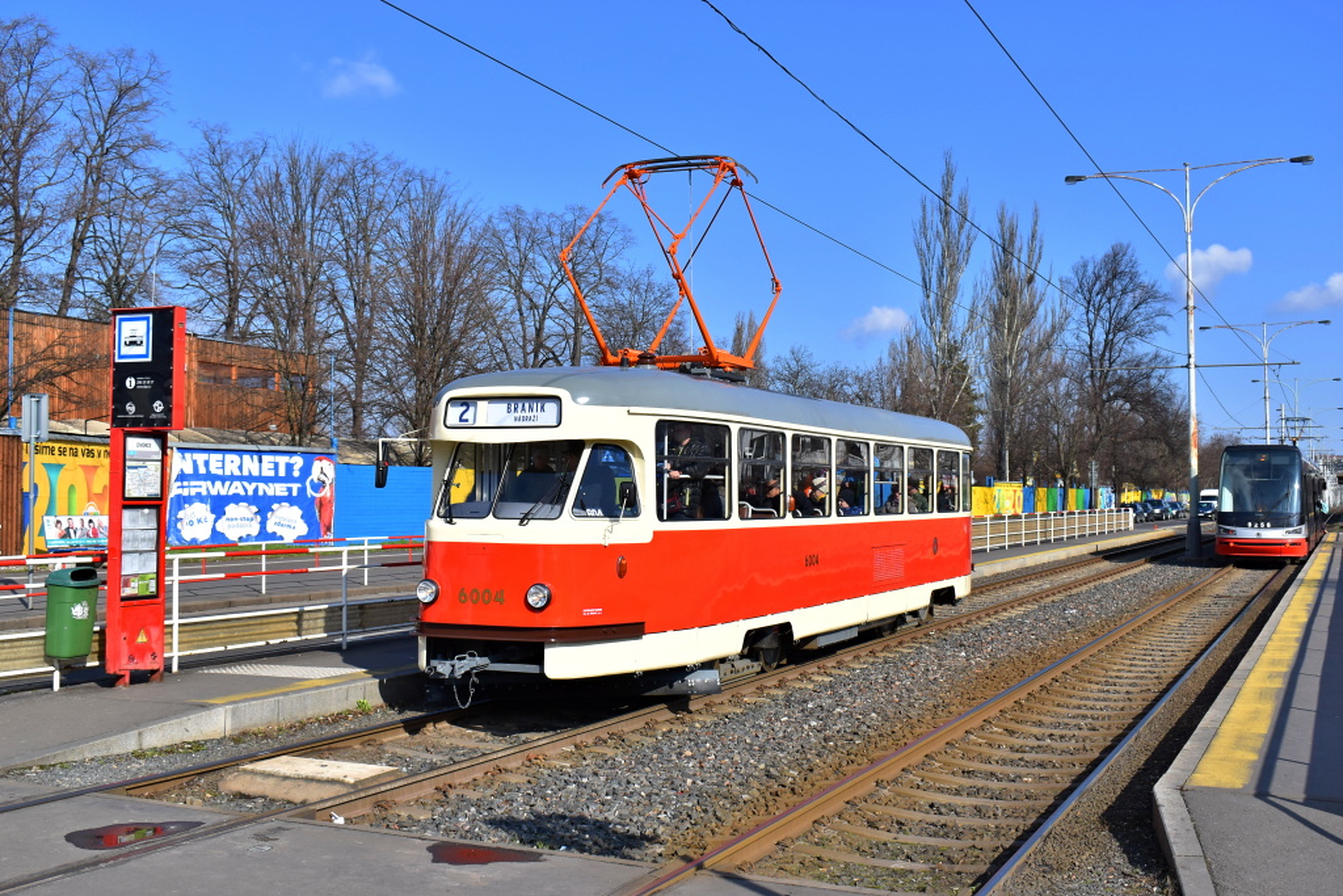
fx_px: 1455
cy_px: 448
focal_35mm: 39
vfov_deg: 34.2
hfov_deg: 49.5
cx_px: 672
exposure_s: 1/1250
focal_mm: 26
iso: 320
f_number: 7.1
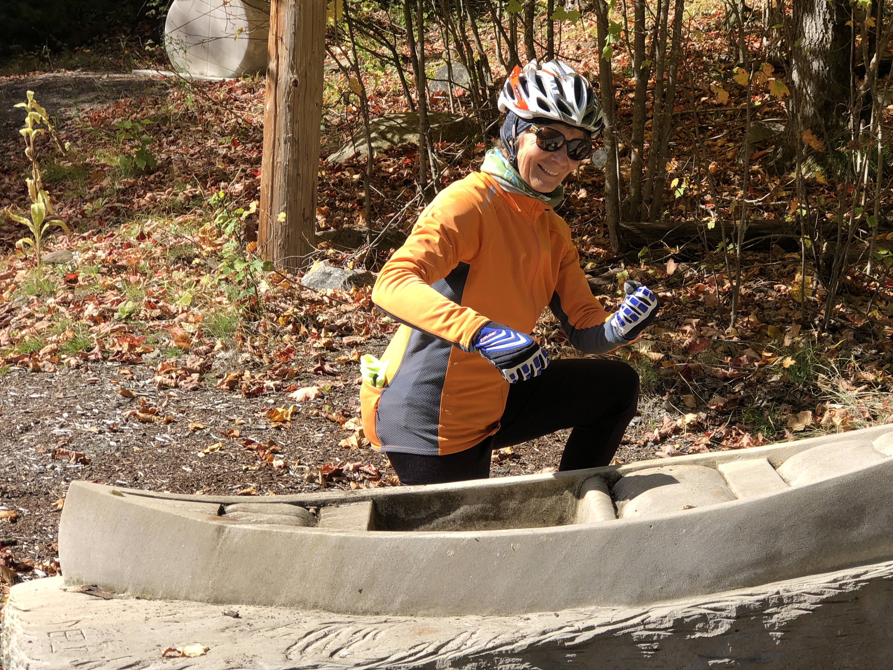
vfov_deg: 19.6
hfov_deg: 25.9
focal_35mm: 75
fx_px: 1935
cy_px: 391
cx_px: 544
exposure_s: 1/306
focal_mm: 6.6
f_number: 2.8
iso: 20
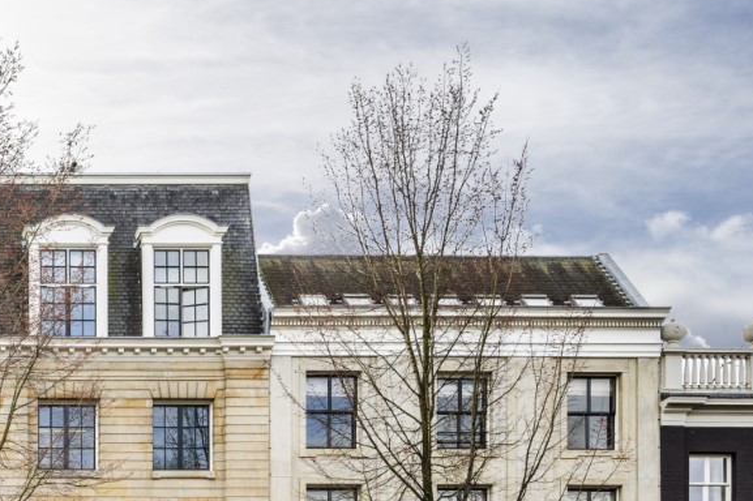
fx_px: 1263
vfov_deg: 21.4
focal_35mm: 60
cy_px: 539
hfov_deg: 29.0
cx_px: -133
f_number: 9
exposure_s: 1/160
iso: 160
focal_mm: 21.5
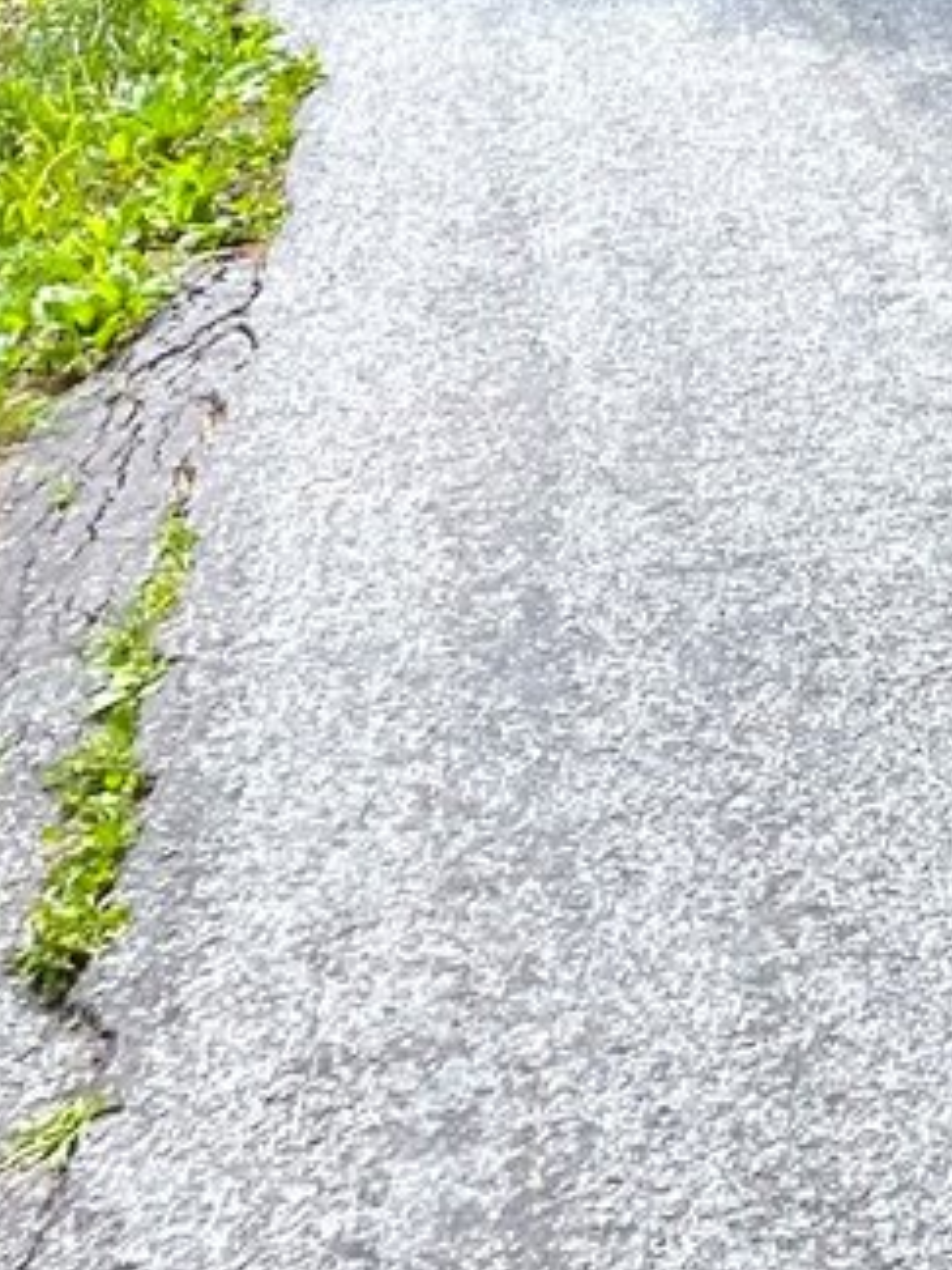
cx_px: 1459
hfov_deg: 15.0
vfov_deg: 18.8
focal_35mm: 91
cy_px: -680
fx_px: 3337
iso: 32
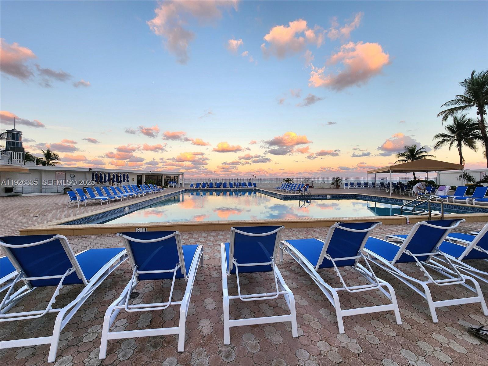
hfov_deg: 106.2
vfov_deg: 89.9
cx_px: 244
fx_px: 183
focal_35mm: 13
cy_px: 183
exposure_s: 1/204
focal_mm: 2.2
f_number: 2.2
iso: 50
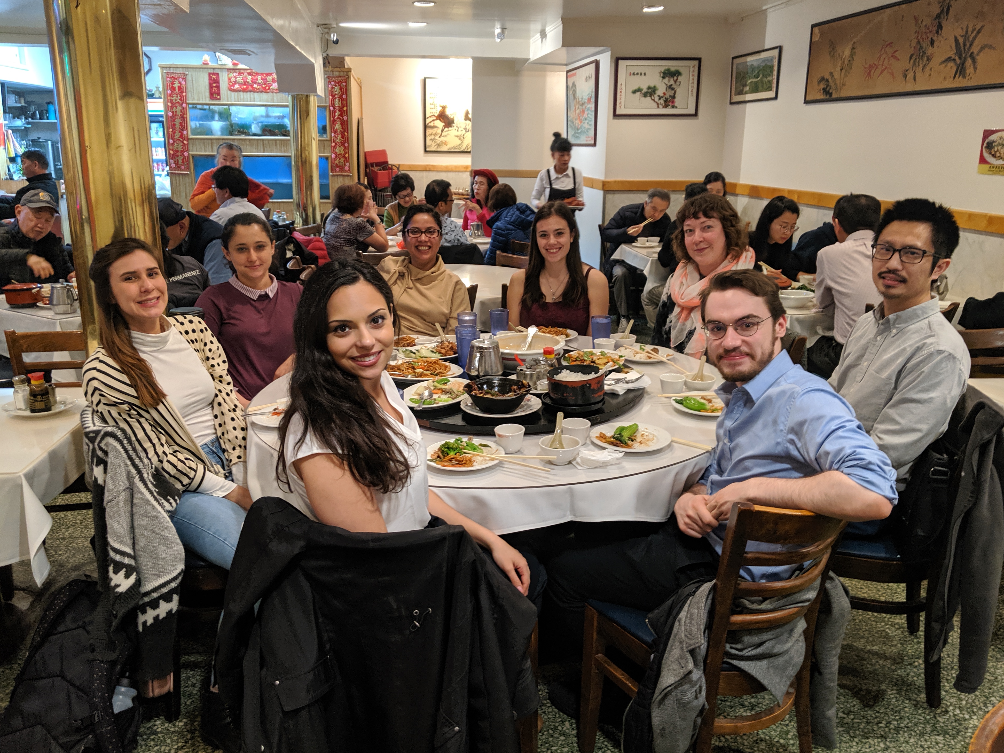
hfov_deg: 63.4
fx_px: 812
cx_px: 513
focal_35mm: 28
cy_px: 369
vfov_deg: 49.7
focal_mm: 4.44
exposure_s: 1/24
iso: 188
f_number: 1.8
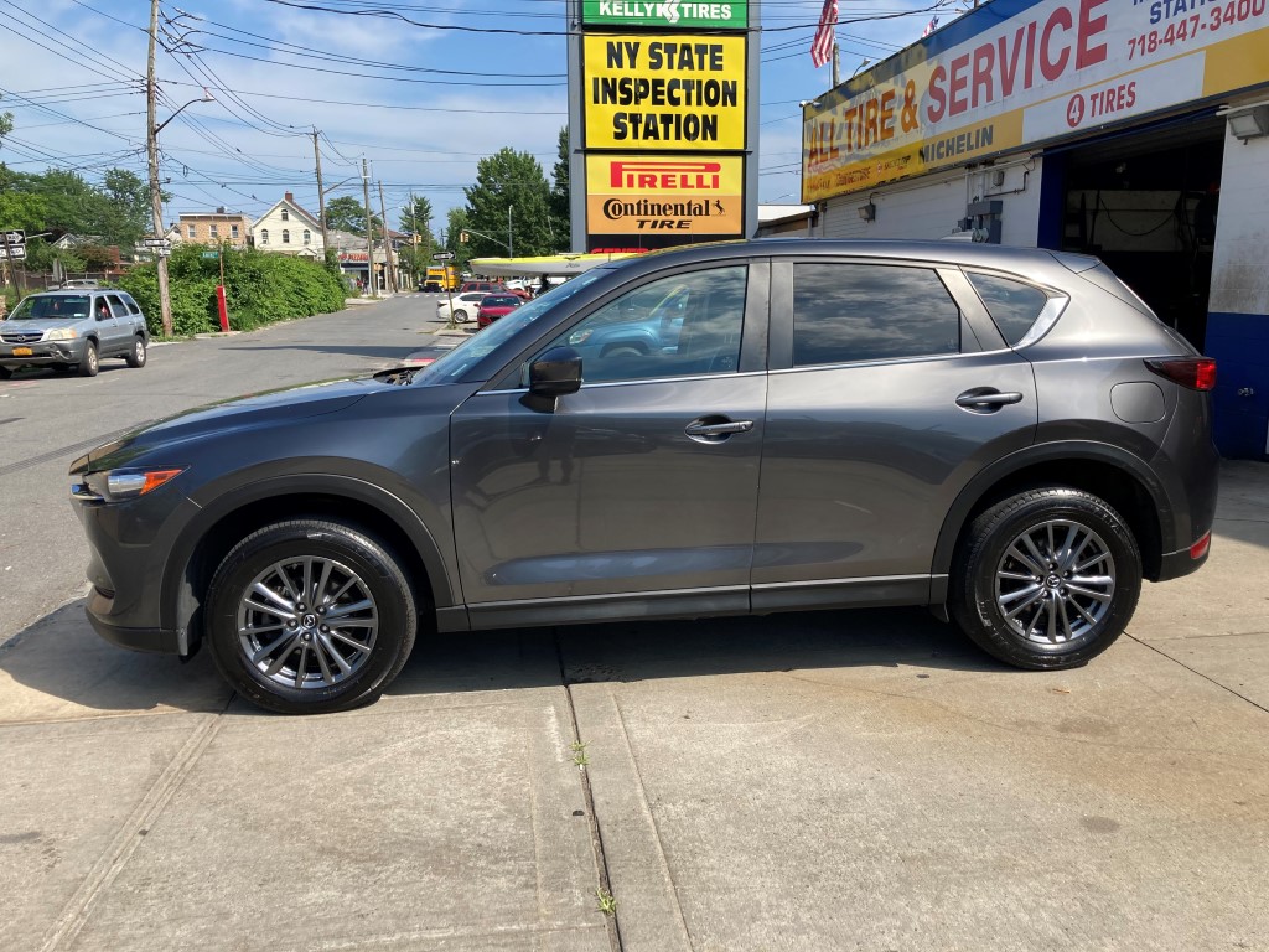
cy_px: 476
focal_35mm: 28
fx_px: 1026
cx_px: 634
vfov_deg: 49.7
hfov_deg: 63.4
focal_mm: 3.99
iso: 20
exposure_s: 1/1499
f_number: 1.8
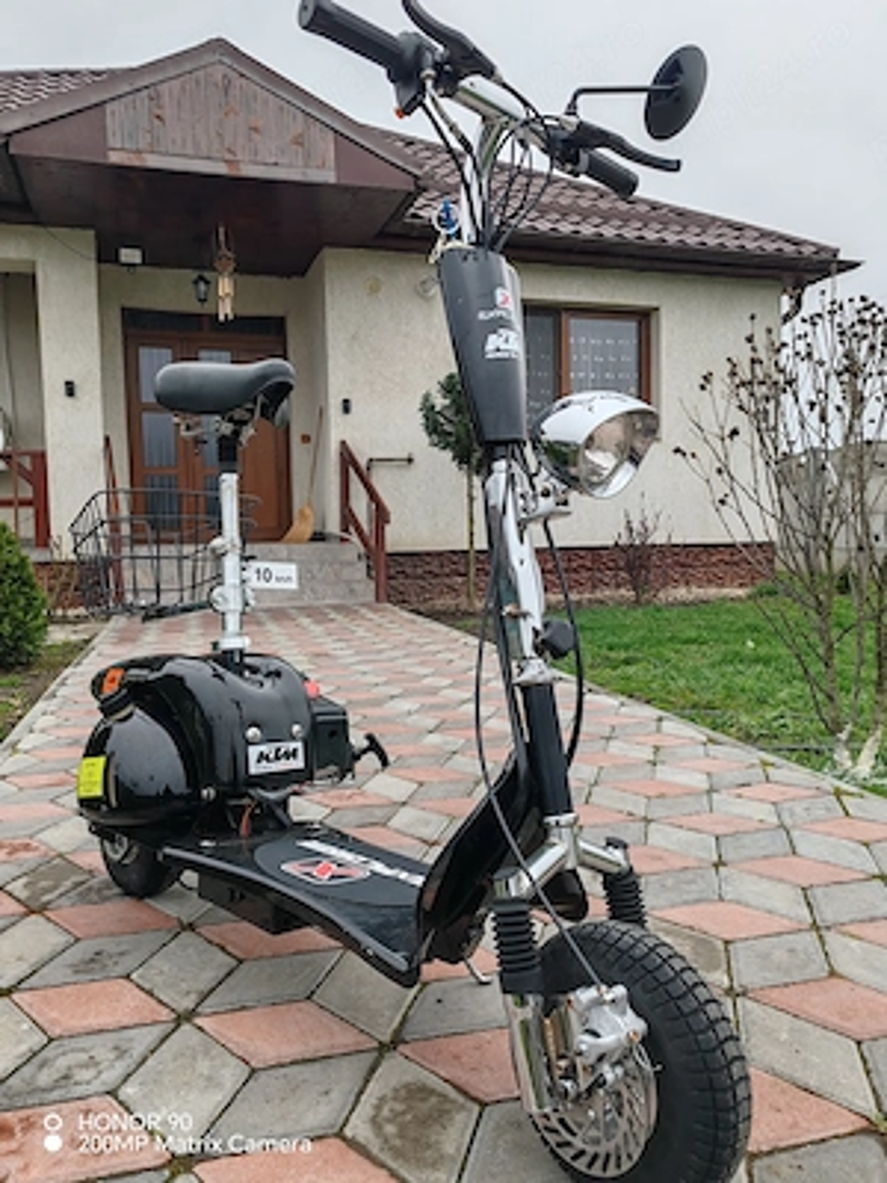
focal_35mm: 27
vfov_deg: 65.3
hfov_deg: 51.4
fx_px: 922
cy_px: 592
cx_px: 444
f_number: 1.9
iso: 50
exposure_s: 1/130
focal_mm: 6.12
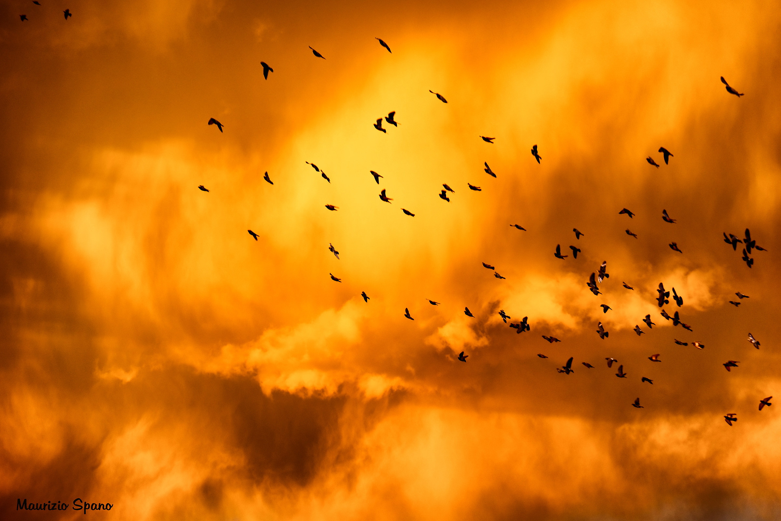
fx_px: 1800
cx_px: 390
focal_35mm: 83
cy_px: 260
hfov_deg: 24.5
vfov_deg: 16.5
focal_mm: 55
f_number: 4
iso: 200
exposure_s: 1/240
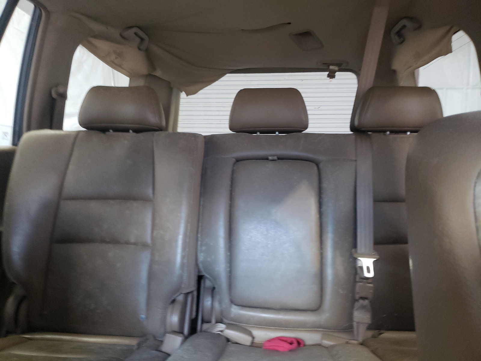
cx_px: 240
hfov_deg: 67.3
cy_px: 180
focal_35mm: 26
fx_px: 361
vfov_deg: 53.1
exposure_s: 1/40
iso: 317
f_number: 1.5
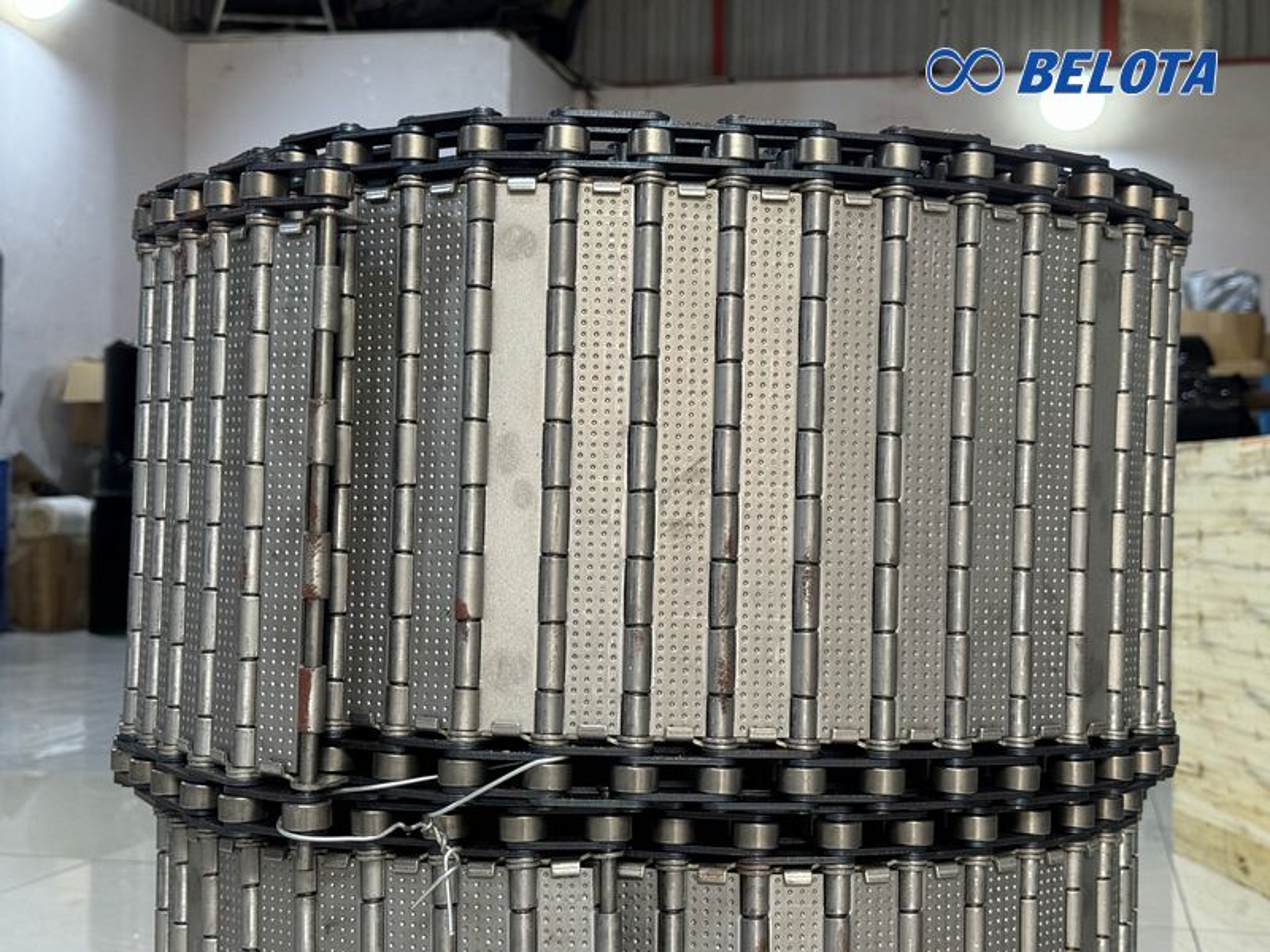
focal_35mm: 48
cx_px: 635
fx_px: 1761
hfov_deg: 39.7
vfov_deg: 30.3
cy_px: 476
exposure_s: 1/50
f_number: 1.78
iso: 200
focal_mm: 6.76
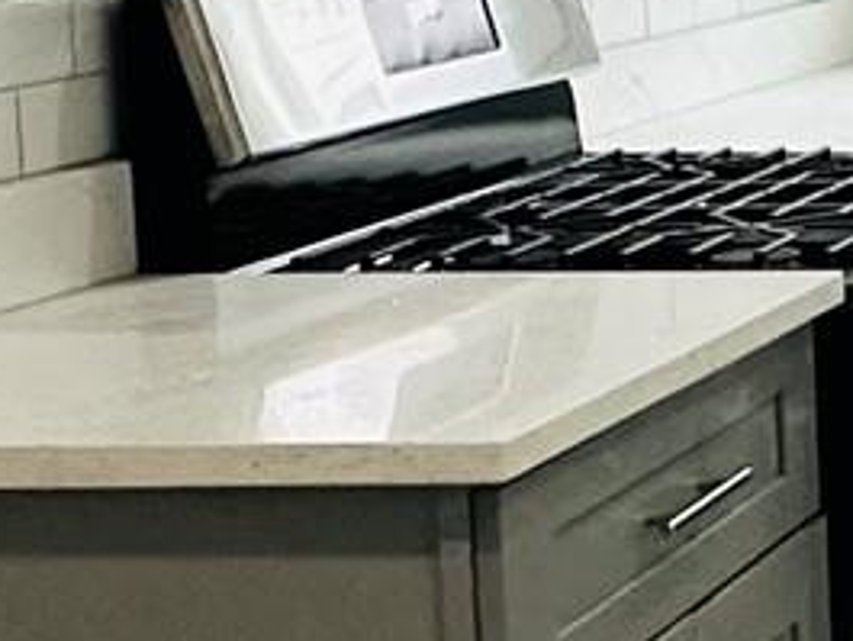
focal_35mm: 108
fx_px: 2663
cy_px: 55
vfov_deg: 13.6
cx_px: 1938
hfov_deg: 13.9
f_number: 2.2
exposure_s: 1/120
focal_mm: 2.22
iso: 250
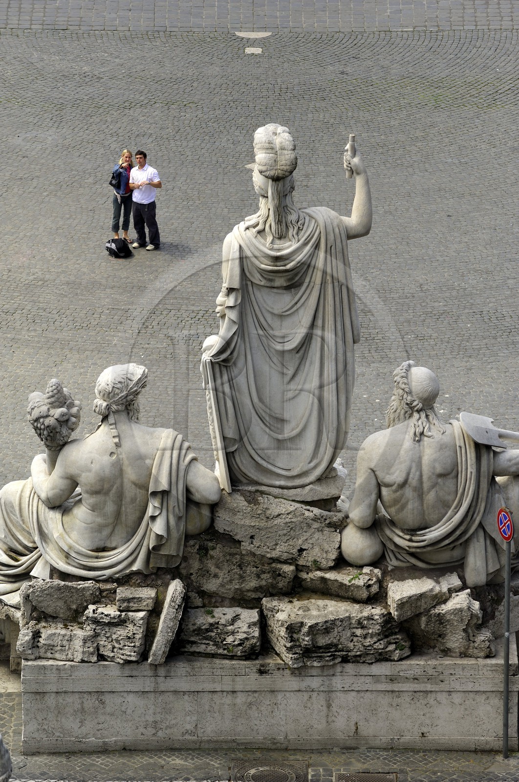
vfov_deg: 8.6
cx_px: 260
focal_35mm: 240
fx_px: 5205
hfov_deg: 5.7
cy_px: 391
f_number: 4.8
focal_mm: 160
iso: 100
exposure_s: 1/250
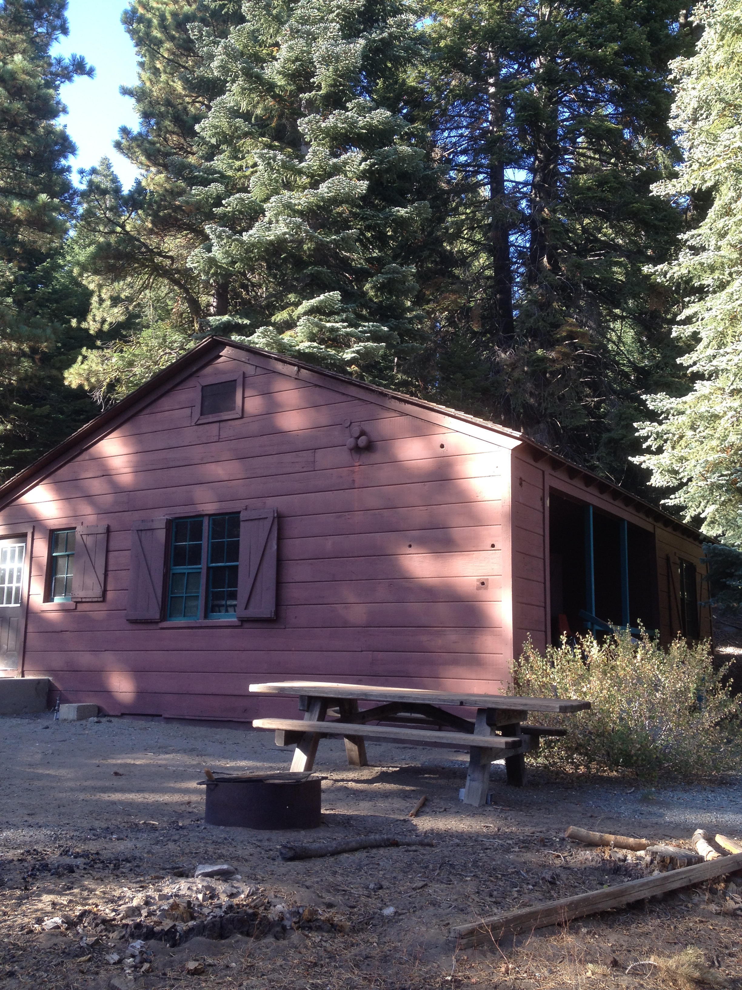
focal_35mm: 35
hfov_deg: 40.7
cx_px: 371
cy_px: 495
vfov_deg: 52.6
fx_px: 1000
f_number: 2.4
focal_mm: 4.28
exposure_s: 1/151
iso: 50
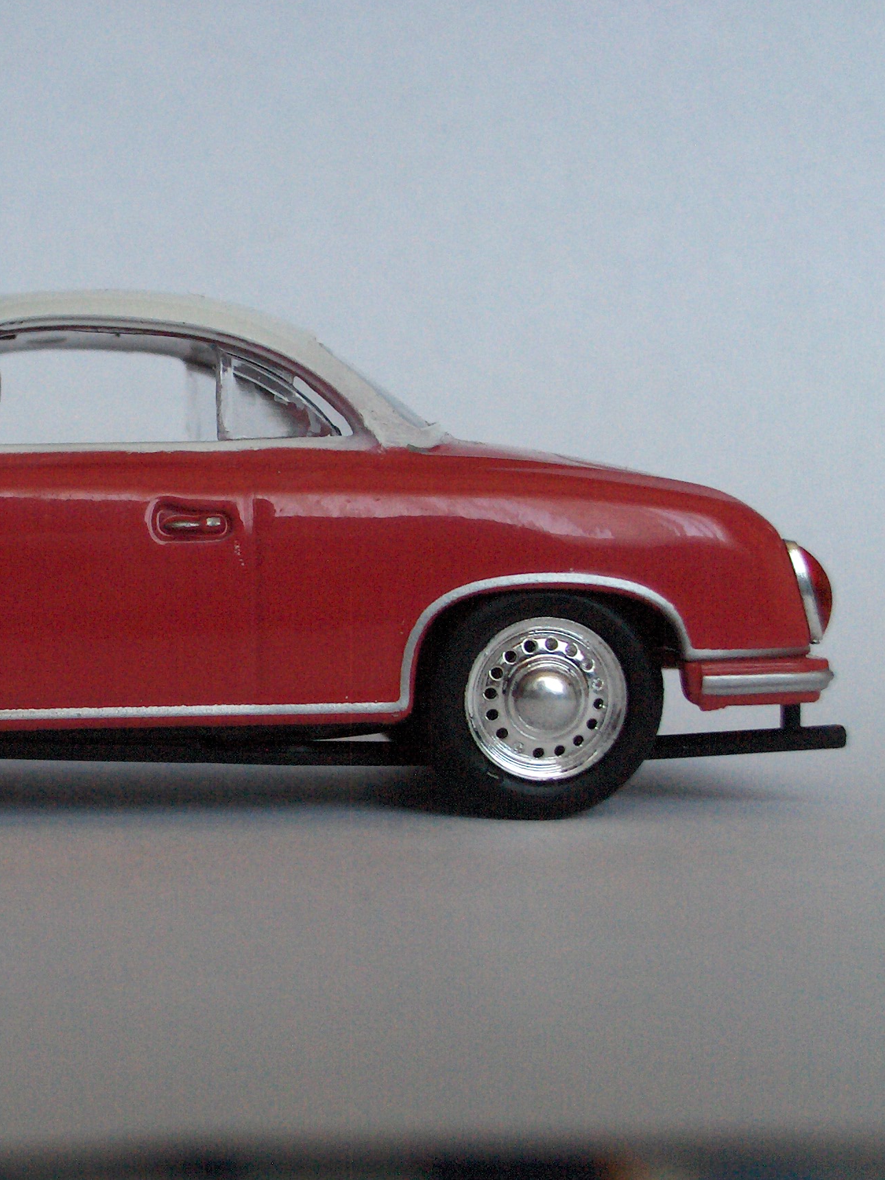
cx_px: 128
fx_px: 2829
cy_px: 590
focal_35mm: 83
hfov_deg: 17.6
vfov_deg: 23.6
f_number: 3.5
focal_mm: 10.19
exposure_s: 1/90.6
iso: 200
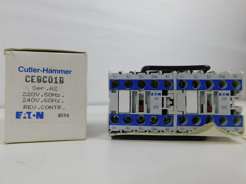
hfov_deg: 73.9
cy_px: 92
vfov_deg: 58.9
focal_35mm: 23
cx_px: 123
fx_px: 163
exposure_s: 1/80
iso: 125
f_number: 3
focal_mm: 4
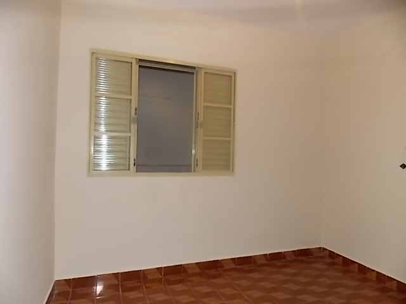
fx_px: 270
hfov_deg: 73.9
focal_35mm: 23
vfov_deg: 58.9
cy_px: 152
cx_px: 203
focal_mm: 4
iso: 200
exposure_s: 1/30
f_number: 3.1
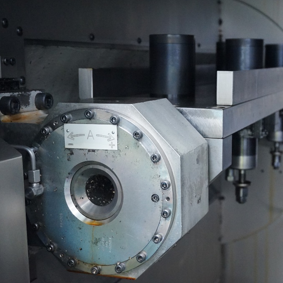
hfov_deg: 30.3
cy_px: 141
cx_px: 210
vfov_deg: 30.7
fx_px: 515
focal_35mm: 56
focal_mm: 29
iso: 3200
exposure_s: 1/25
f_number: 4.5
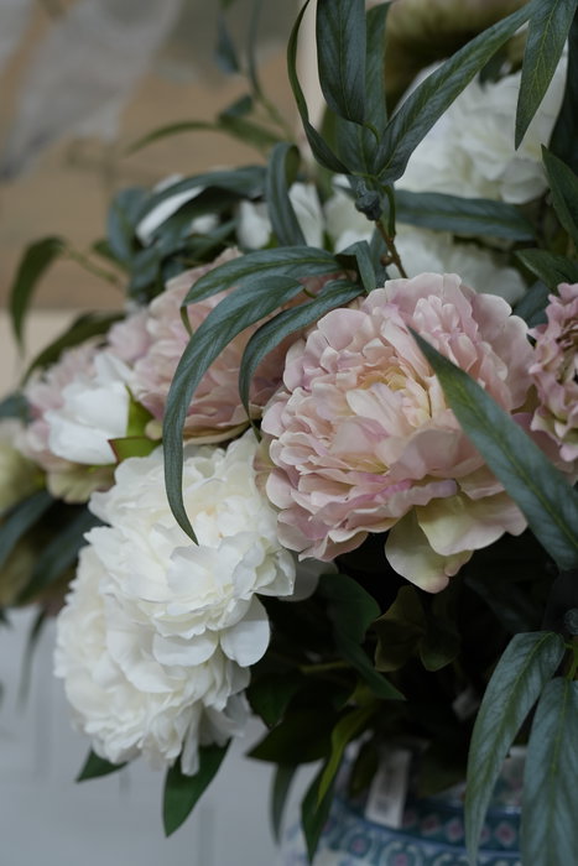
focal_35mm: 48
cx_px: 289
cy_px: 433
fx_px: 1155
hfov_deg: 28.1
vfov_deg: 41.1
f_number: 2.8
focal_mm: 48
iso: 640
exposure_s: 1/125
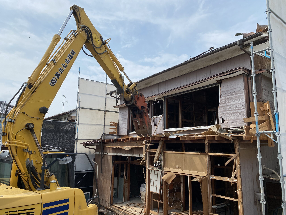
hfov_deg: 67.3
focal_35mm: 26
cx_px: 143
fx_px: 215
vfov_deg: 53.1
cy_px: 108
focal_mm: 4.25
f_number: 1.8
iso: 32
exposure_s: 1/3497
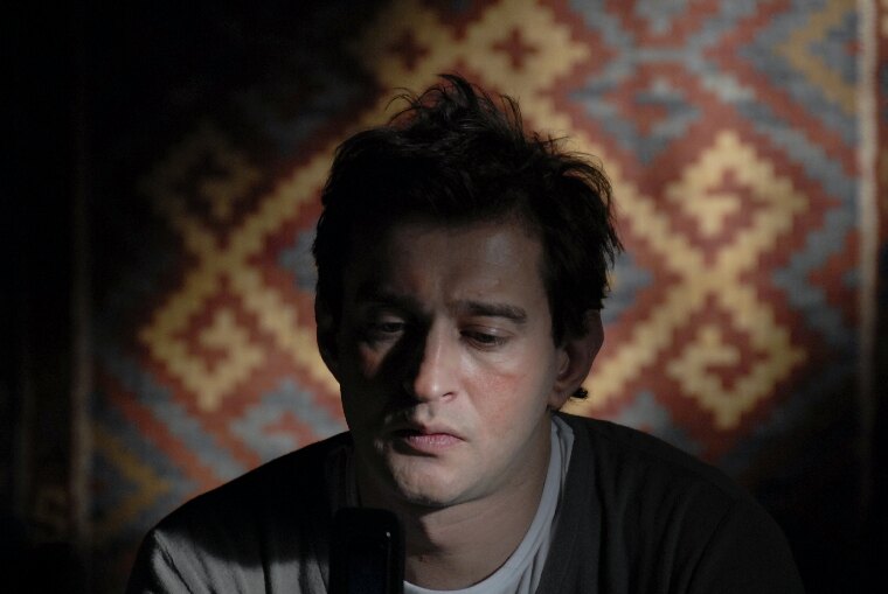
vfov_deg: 4.6
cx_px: 444
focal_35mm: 300
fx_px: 7410
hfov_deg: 6.9
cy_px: 297
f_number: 5.6
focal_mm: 200
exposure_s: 1/50
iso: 500
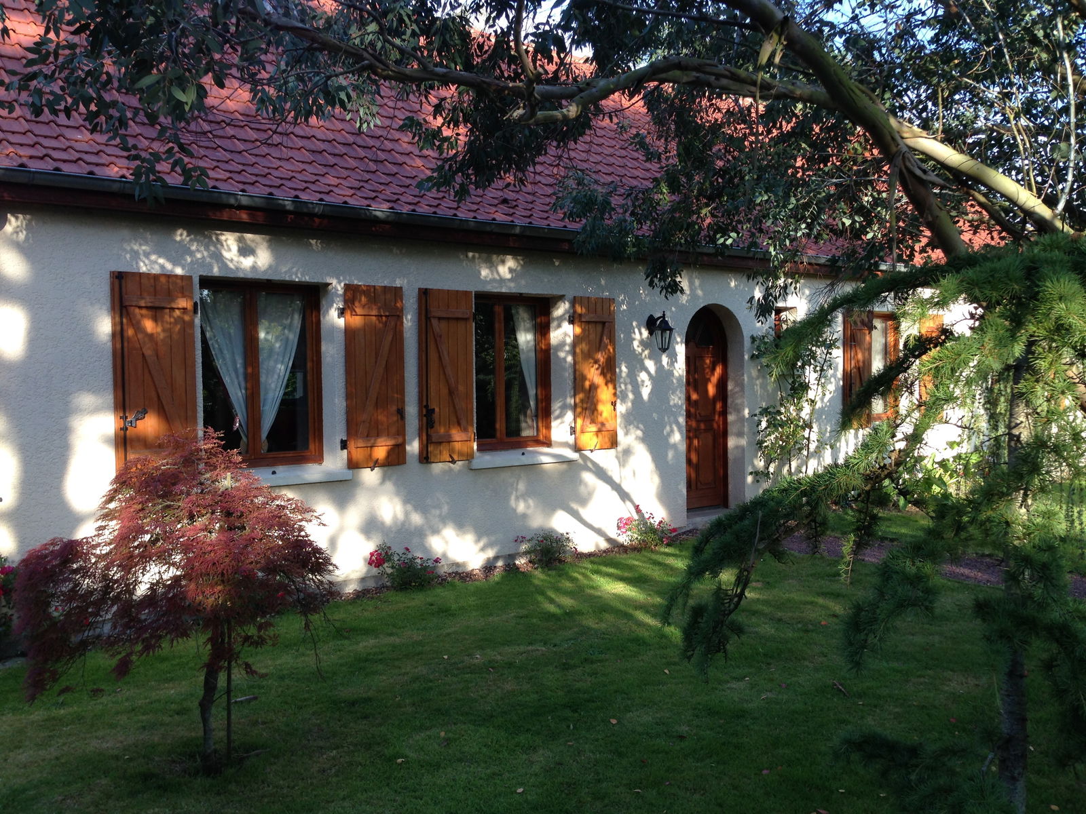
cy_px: 407
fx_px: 1035
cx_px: 543
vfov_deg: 42.9
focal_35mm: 33
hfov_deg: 55.4
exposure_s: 1/261
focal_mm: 4.12
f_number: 2.4
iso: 50
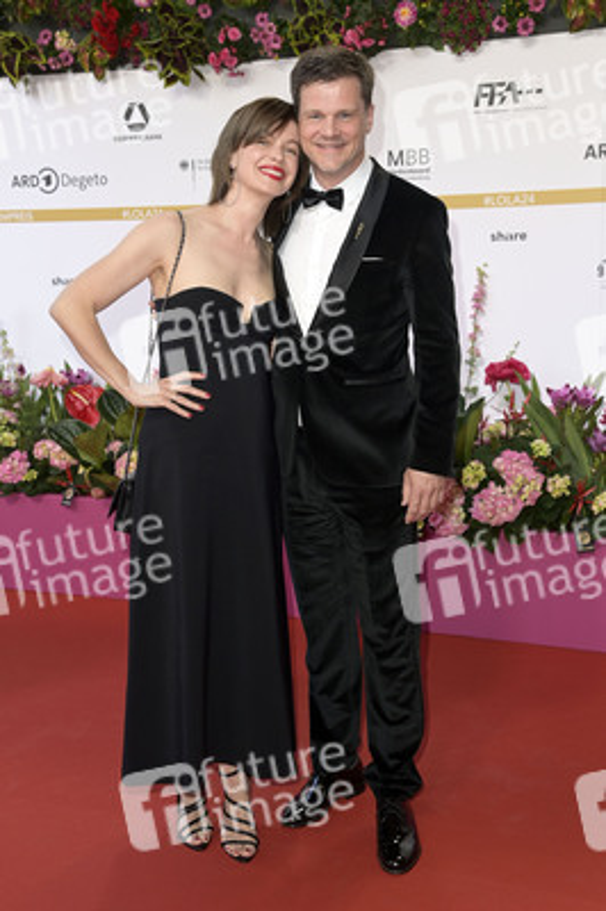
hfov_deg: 26.9
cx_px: 303
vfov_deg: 39.6
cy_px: 456
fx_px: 1265
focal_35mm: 50
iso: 640
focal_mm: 50
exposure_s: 1/250
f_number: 5
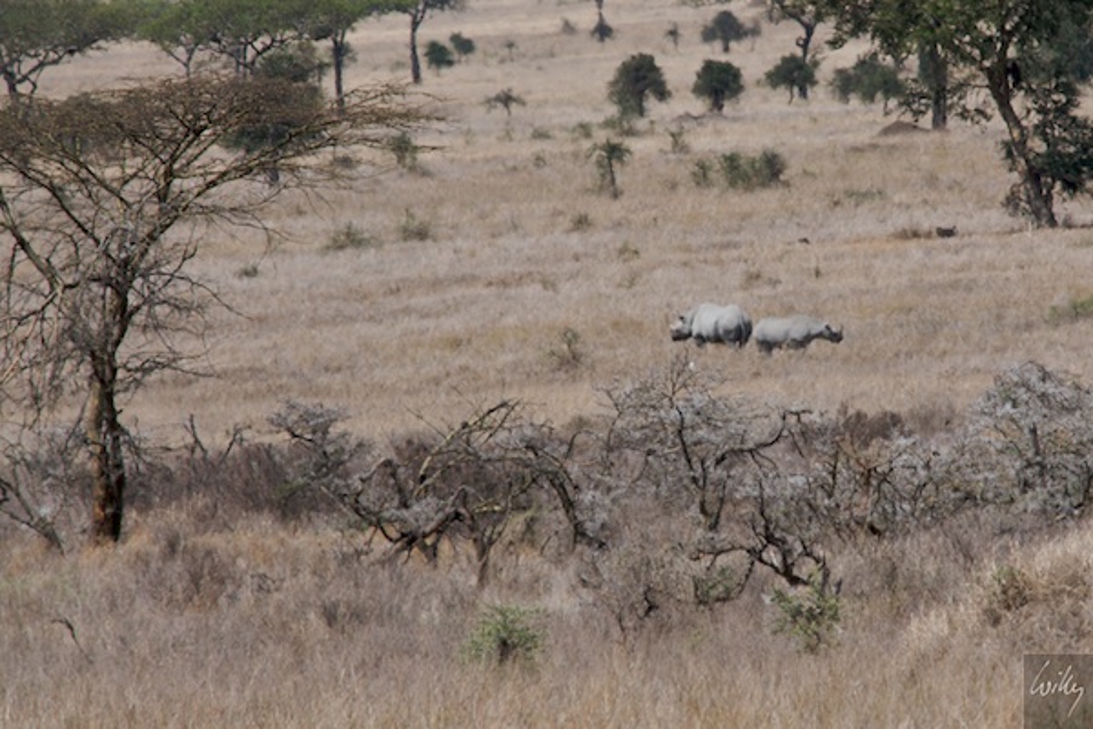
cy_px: 364
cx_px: 546
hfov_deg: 3.4
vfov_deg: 2.3
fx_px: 18215
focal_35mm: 600
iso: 320
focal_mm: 400
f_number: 11
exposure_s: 1/500
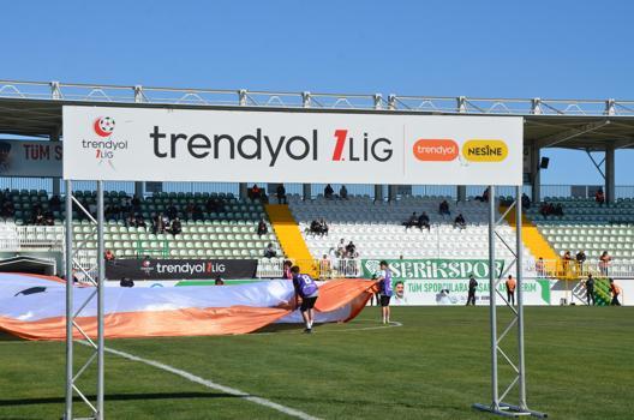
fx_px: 1371
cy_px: 210
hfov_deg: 26.0
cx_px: 317
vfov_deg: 17.4
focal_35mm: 78
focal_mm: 52
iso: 200
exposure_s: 1/500
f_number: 11
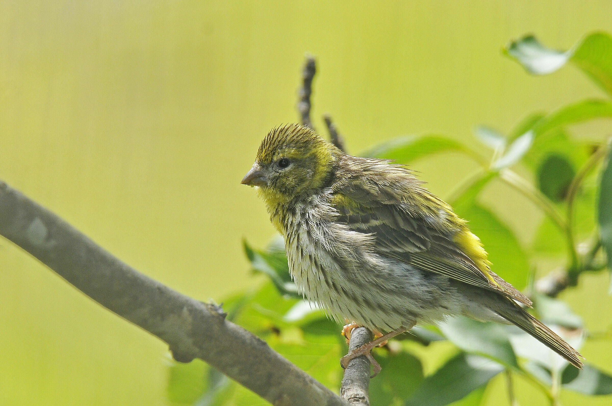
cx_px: 306
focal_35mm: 900
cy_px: 203
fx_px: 15281
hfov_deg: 2.3
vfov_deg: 1.5
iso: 400
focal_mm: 600
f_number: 9
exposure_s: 1/200
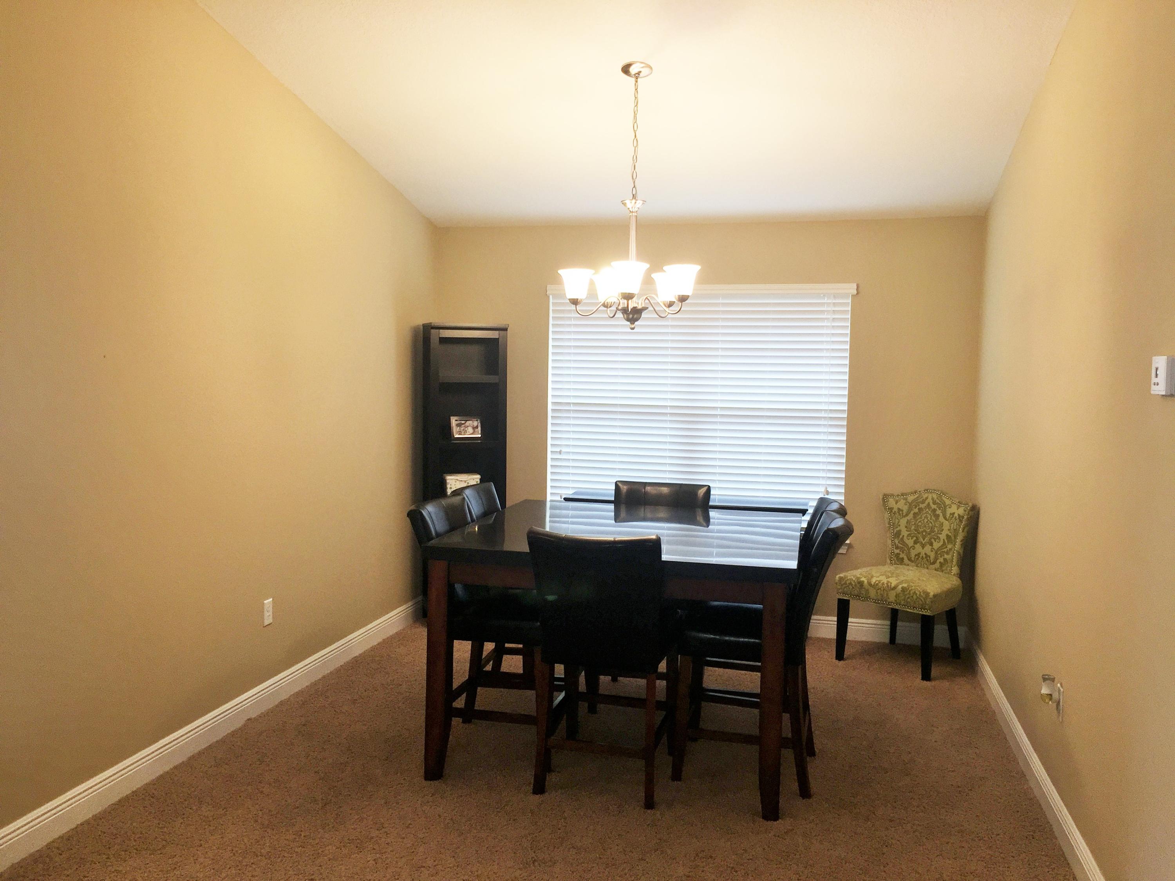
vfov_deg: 48.2
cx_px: 588
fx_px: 984
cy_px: 440
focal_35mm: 29
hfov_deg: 61.7
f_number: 2.2
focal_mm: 4.15
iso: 32
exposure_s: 1/32
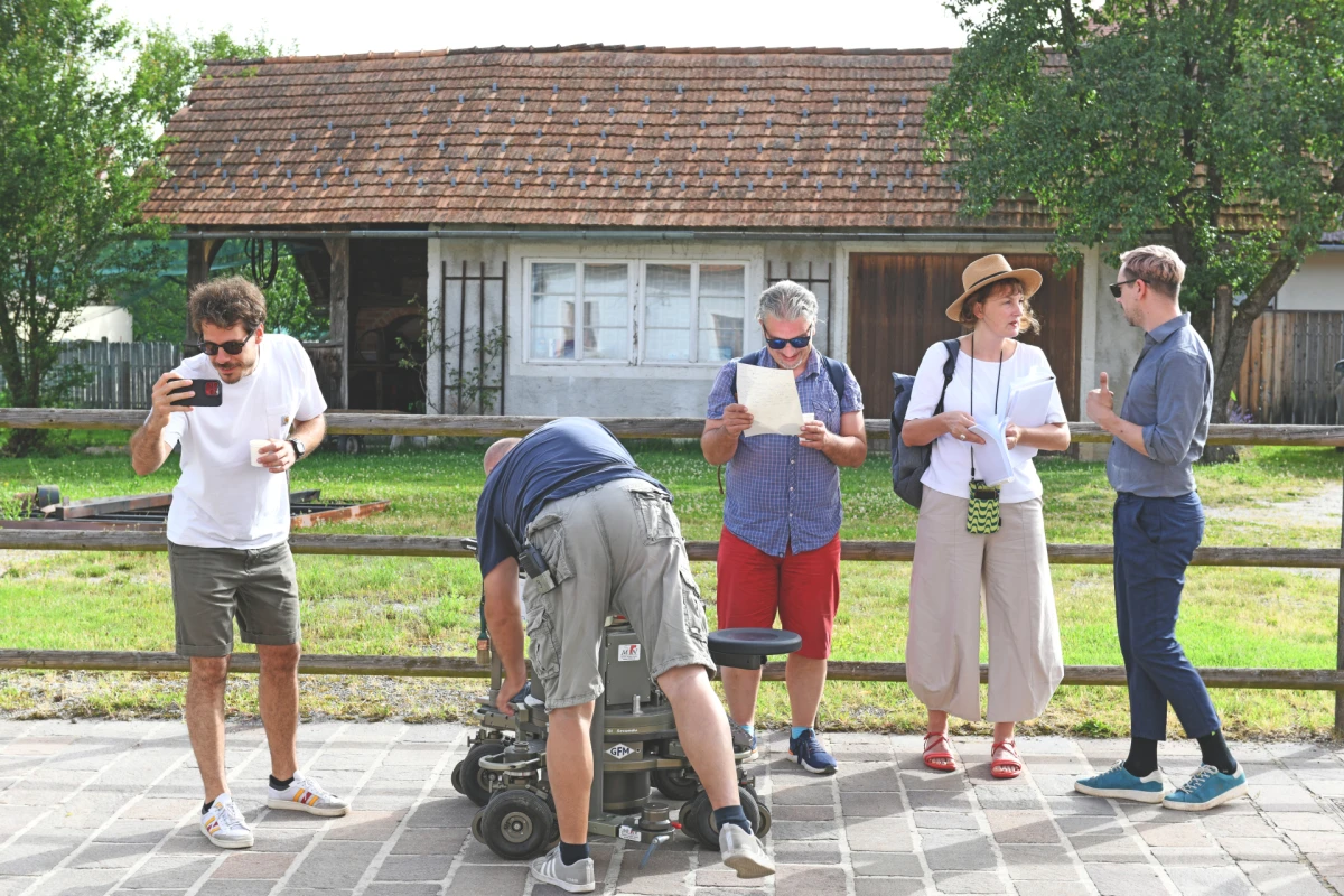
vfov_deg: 24.2
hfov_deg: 35.6
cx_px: 672
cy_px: 448
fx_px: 2091
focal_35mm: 56
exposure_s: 1/80
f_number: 8
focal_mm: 56
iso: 125
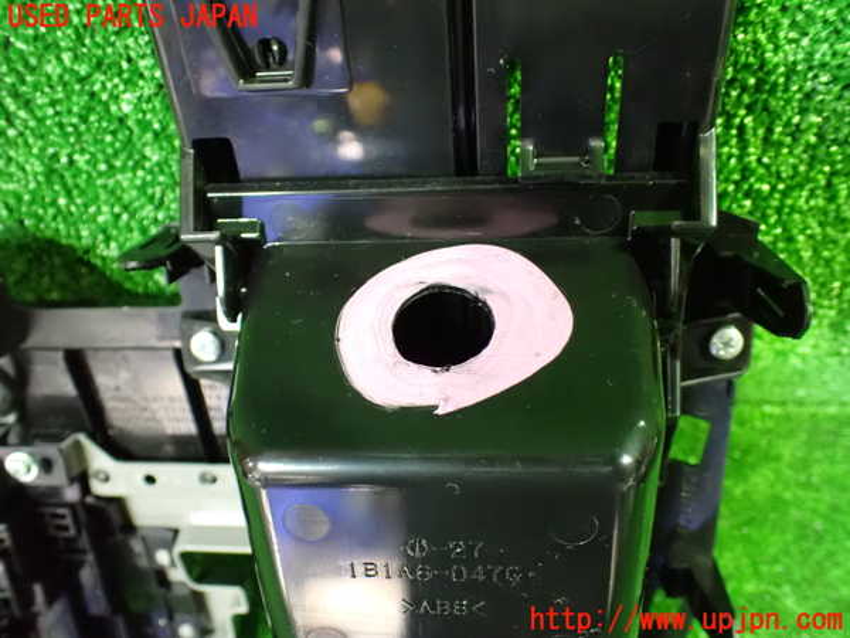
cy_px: 319
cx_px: 425
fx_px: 737
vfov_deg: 46.8
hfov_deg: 60.0
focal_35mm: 30
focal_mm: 5.4
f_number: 2.3
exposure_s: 1/30
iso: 1600
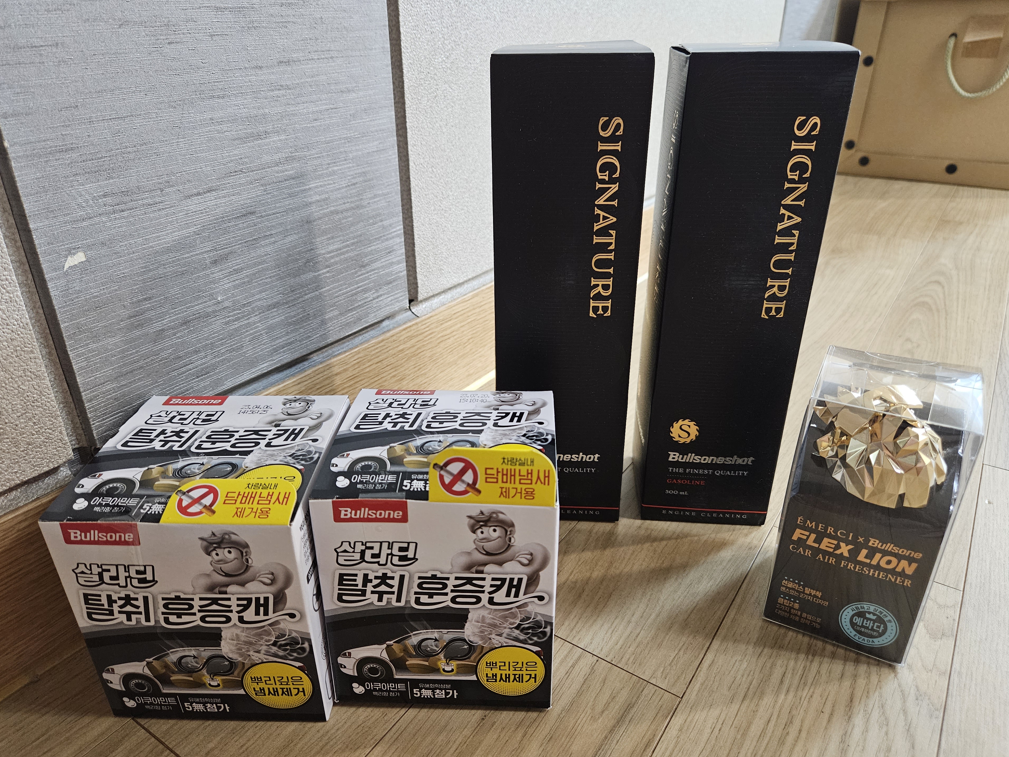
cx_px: 506
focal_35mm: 24
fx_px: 700
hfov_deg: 71.6
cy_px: 387
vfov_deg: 56.8
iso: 640
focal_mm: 5.4
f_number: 1.8
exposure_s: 1/40
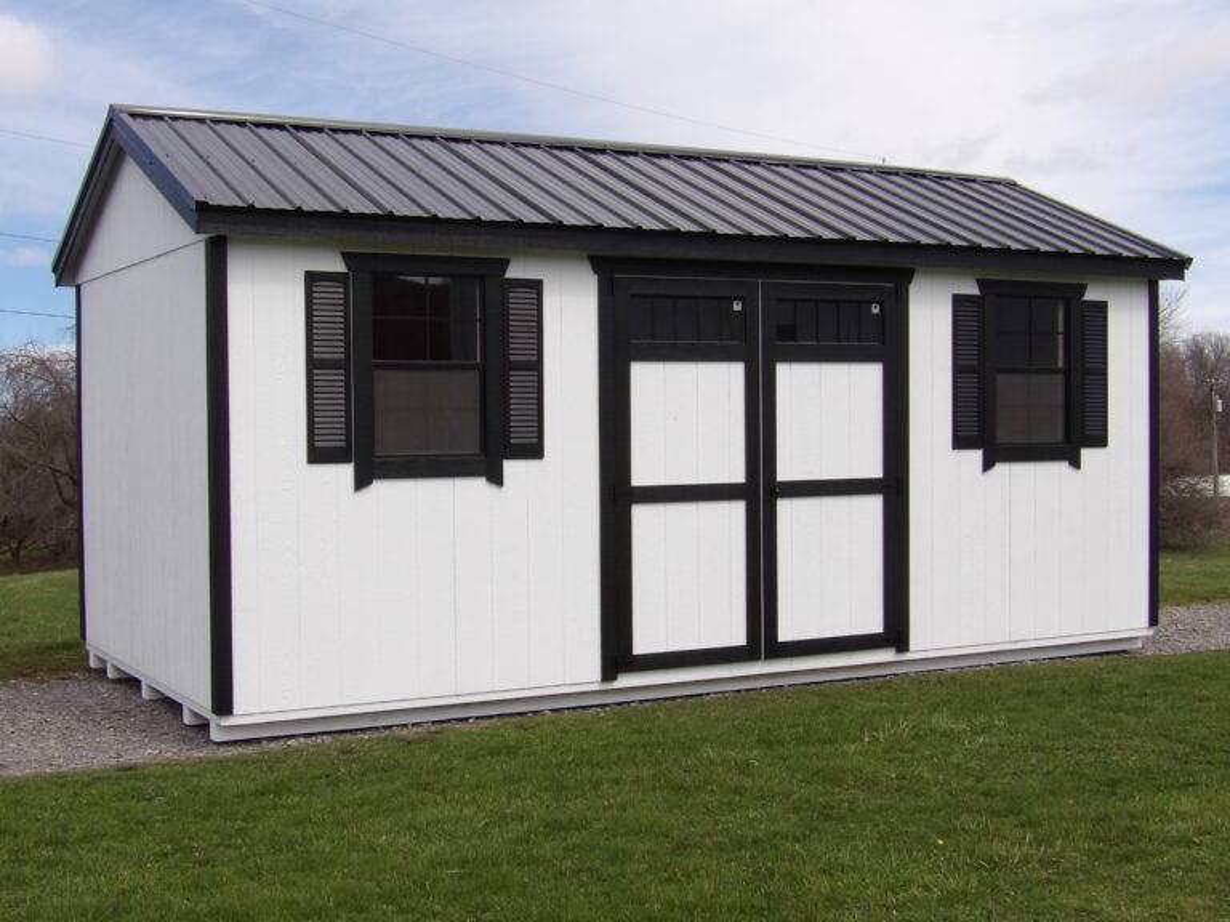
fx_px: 1635
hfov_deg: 41.2
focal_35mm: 46
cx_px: 615
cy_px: 461
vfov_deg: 31.5
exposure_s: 1/176
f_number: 7.6
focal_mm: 8.2
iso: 100
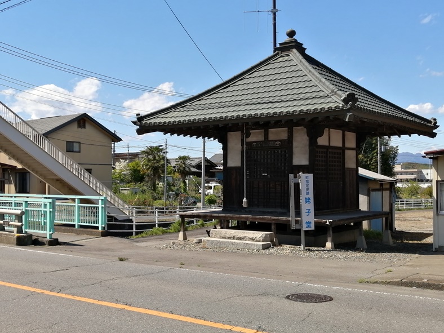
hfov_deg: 45.8
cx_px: 222
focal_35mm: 41
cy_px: 166
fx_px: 526
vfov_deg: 35.1
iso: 50
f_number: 1.8
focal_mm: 3.62
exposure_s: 1/1277
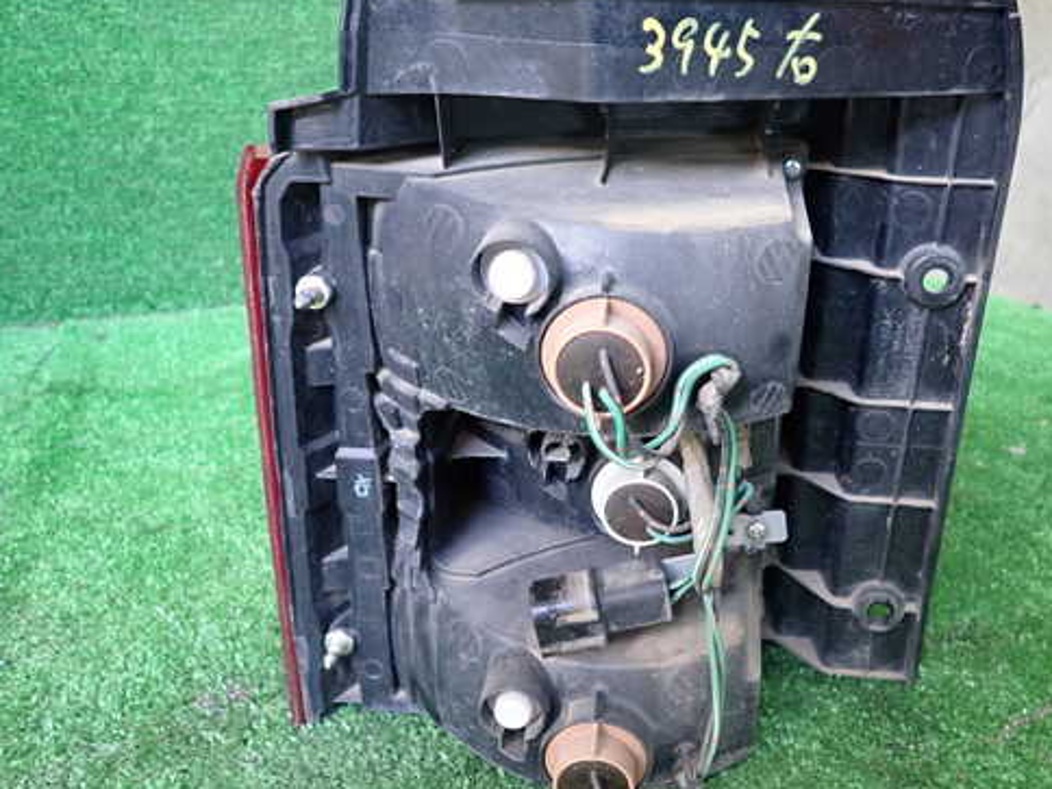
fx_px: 942
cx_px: 635
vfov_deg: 45.4
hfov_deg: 57.9
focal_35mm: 31
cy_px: 398
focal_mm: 4.5
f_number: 2
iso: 320
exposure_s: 1/40
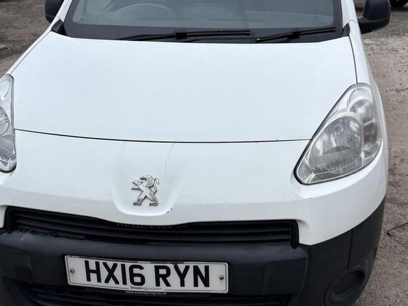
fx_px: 460
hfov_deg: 47.8
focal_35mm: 39
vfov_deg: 36.5
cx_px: 228
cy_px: 109
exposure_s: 1/2364
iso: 50
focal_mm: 5.96
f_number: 1.6
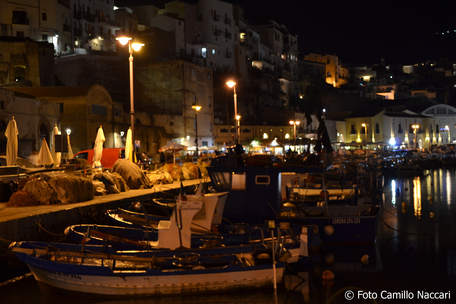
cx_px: 228
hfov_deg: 35.1
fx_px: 722
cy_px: 152
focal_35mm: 57
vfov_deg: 23.8
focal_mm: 38
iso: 100
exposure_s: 2
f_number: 5
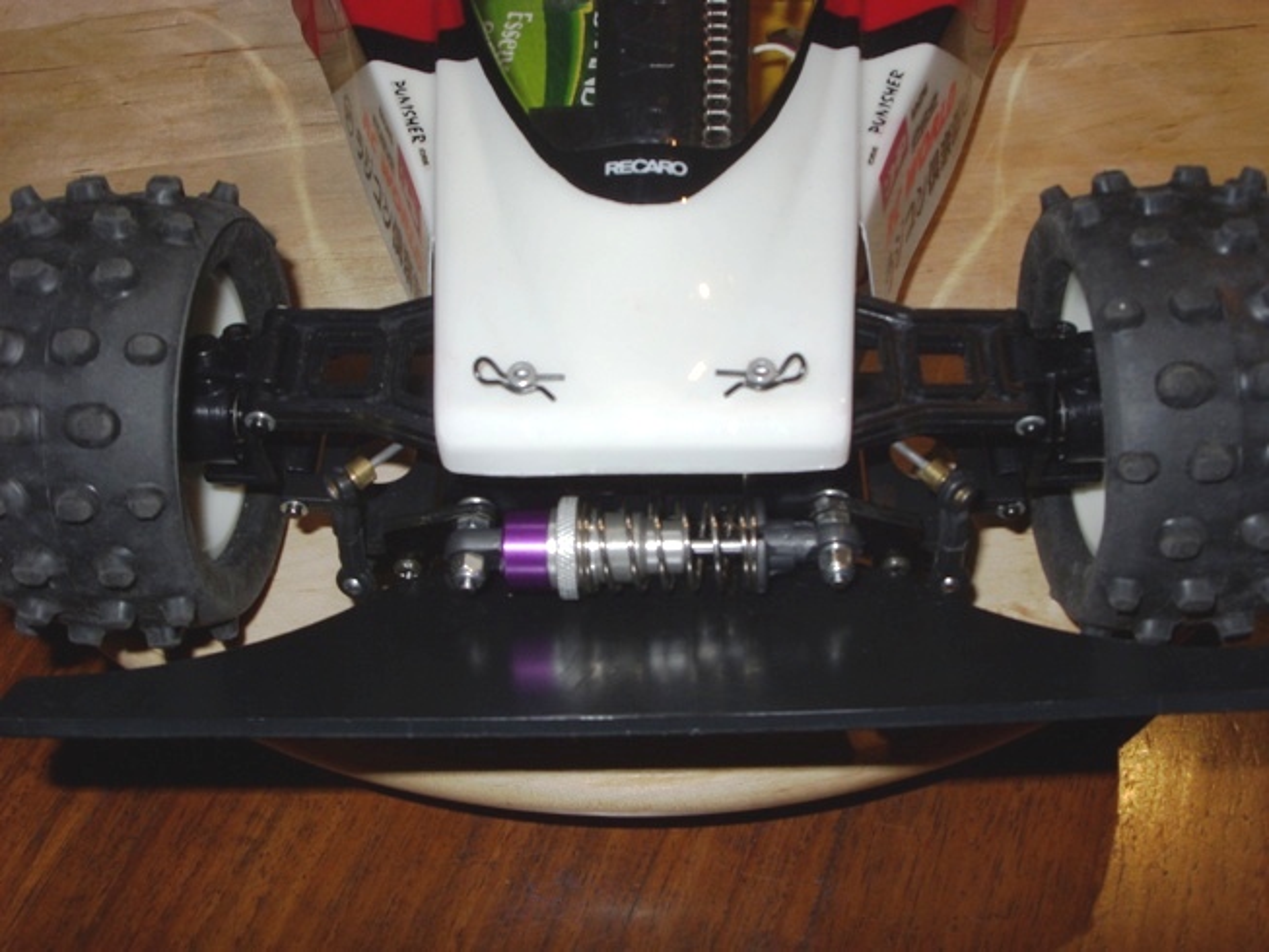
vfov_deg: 37.7
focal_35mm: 38
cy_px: 476
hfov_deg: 49.0
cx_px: 634
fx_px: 1393
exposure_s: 1/30
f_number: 4.9
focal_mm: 6.3
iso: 50
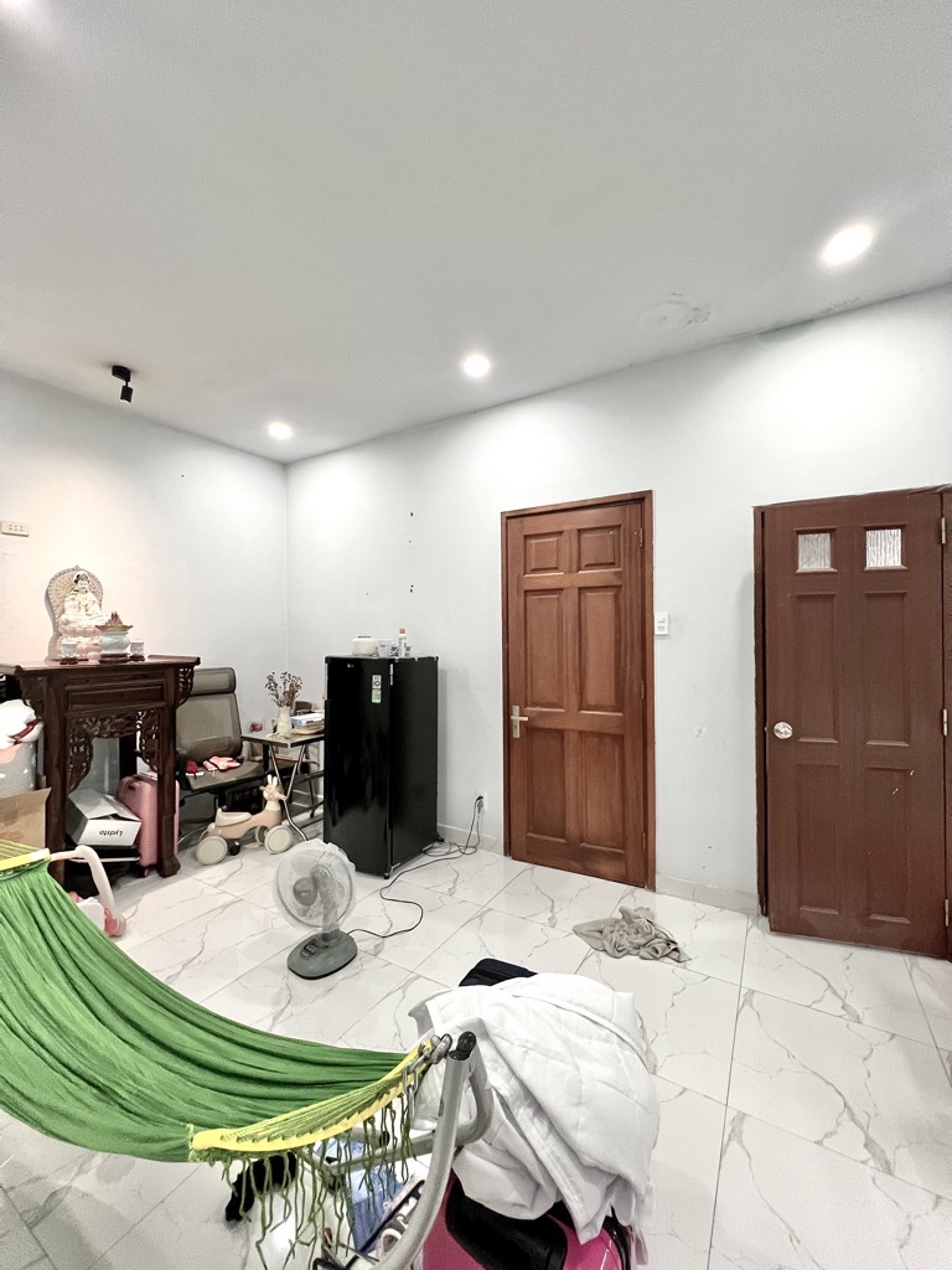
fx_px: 477
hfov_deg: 89.9
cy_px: 635
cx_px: 476
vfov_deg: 106.2
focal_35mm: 13
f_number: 1.8
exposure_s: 1/100
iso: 250
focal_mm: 1.57
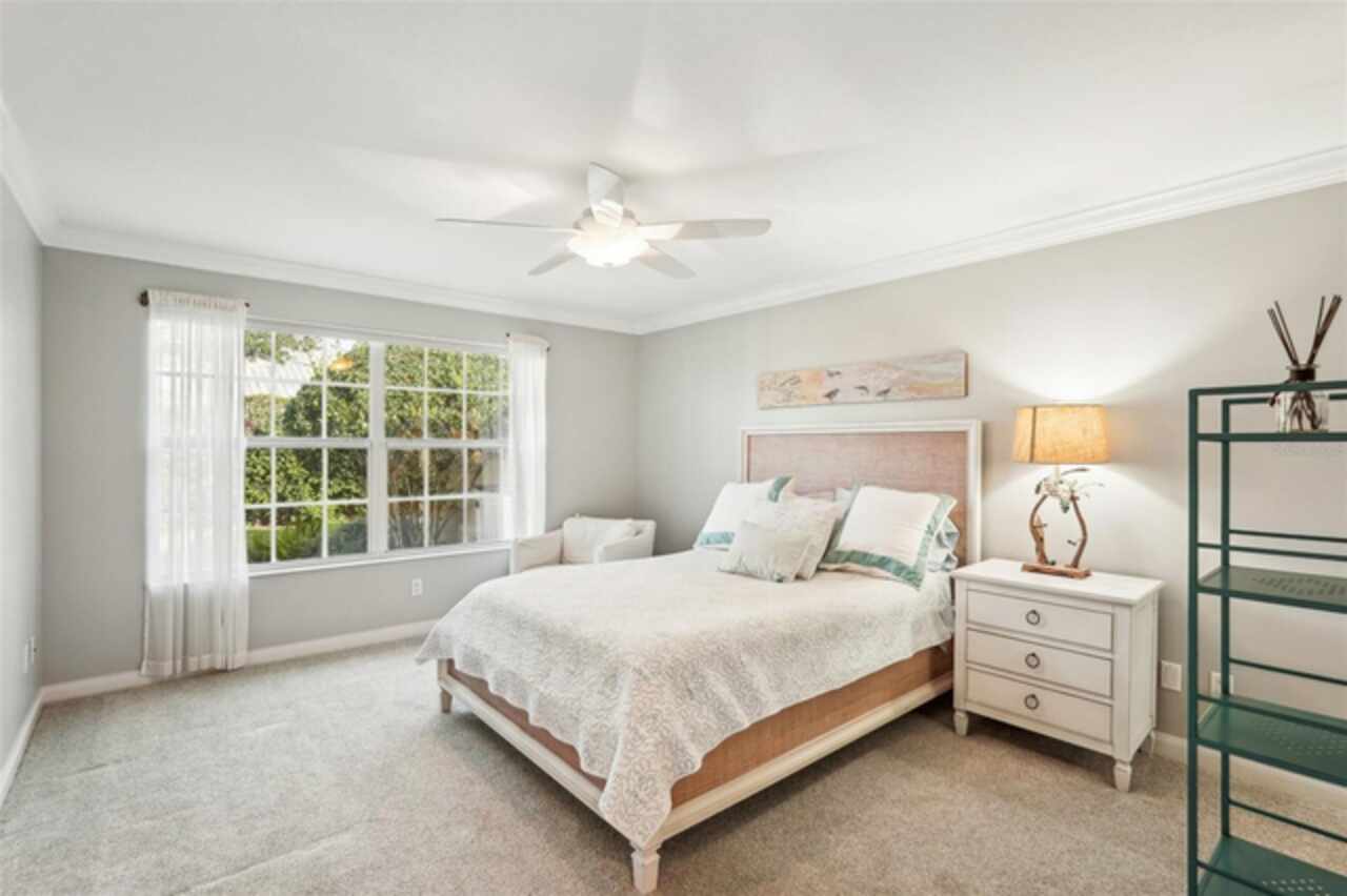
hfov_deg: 93.3
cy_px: 448
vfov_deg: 70.4
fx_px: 636
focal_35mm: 17
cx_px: 674
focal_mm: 17
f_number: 8
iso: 400
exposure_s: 1/15
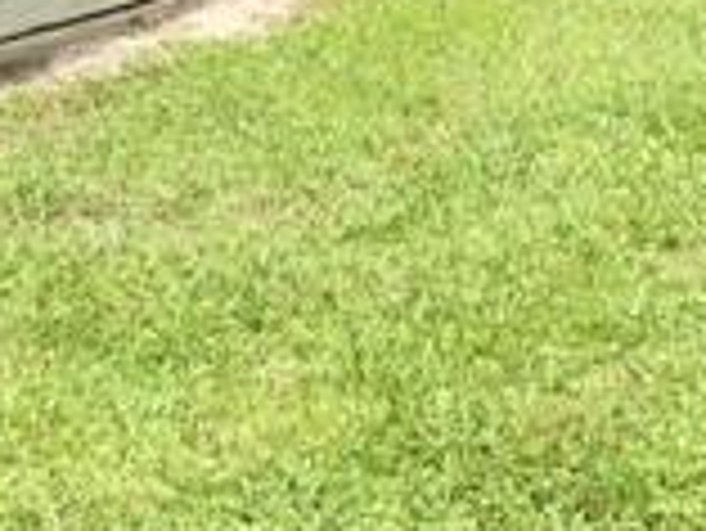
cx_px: 486
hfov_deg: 16.6
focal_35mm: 118
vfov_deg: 12.1
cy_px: -207
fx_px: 2408
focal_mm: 4.15
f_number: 2.2
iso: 32
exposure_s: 1/879
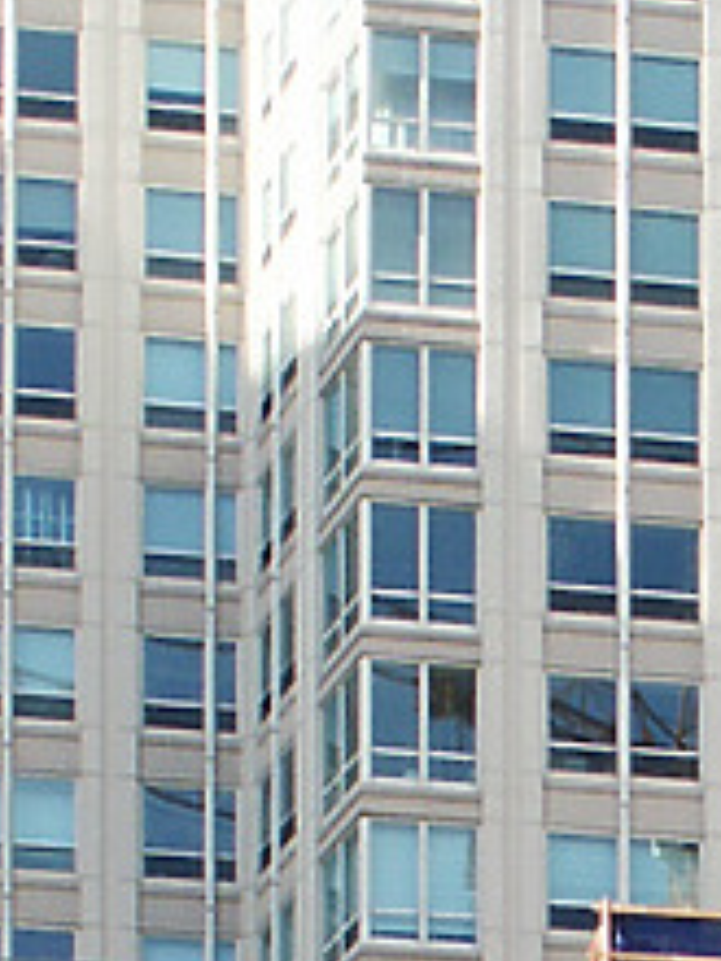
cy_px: 1118
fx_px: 3971
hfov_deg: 10.1
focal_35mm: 143
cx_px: 1038
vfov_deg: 13.5
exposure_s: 1/90
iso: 64
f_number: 6.7
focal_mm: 7.19
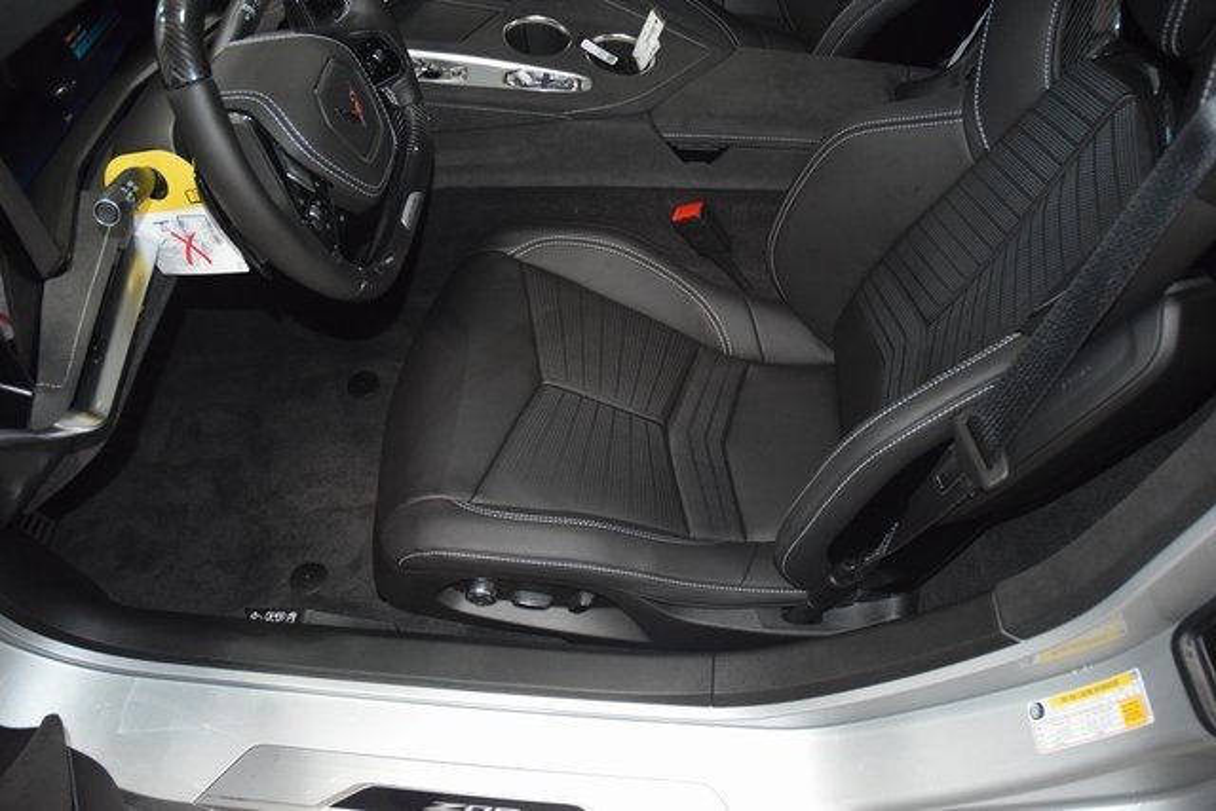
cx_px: 608
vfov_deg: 48.0
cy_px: 406
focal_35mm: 27
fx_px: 912
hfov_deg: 67.4
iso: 2500
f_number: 3.5
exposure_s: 1/125
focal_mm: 18
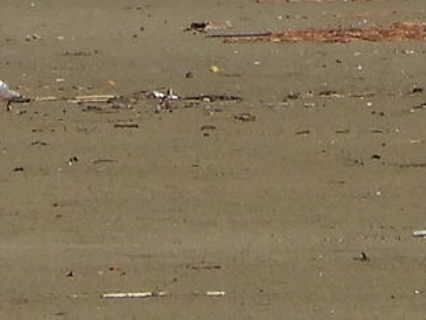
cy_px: -659
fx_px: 28391
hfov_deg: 0.9
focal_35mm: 2307
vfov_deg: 0.6
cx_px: 139
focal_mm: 53.5
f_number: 6.3
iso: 80
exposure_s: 1/400
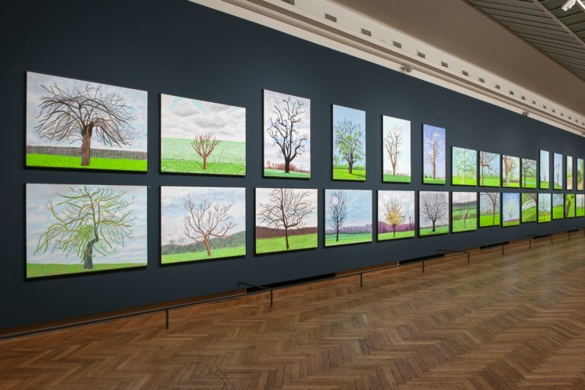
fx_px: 439
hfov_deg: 67.4
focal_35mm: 27
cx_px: 292
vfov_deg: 47.9
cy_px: 195
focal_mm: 27
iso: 400
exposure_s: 1/4
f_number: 11
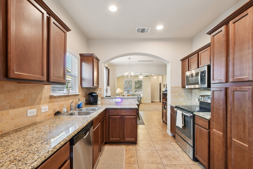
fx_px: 105
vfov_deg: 77.3
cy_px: 84
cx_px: 126
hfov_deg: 100.4
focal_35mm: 15
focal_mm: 10
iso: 400
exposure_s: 1/8
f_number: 8
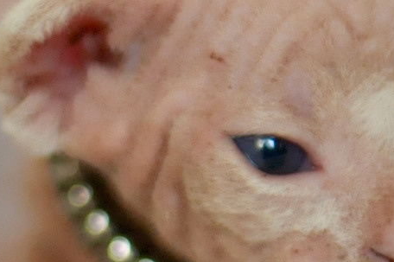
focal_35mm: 353
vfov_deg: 3.9
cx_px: 611
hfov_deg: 5.8
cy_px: 7
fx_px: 3859
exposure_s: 1/1250
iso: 800
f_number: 1.4
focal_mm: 50
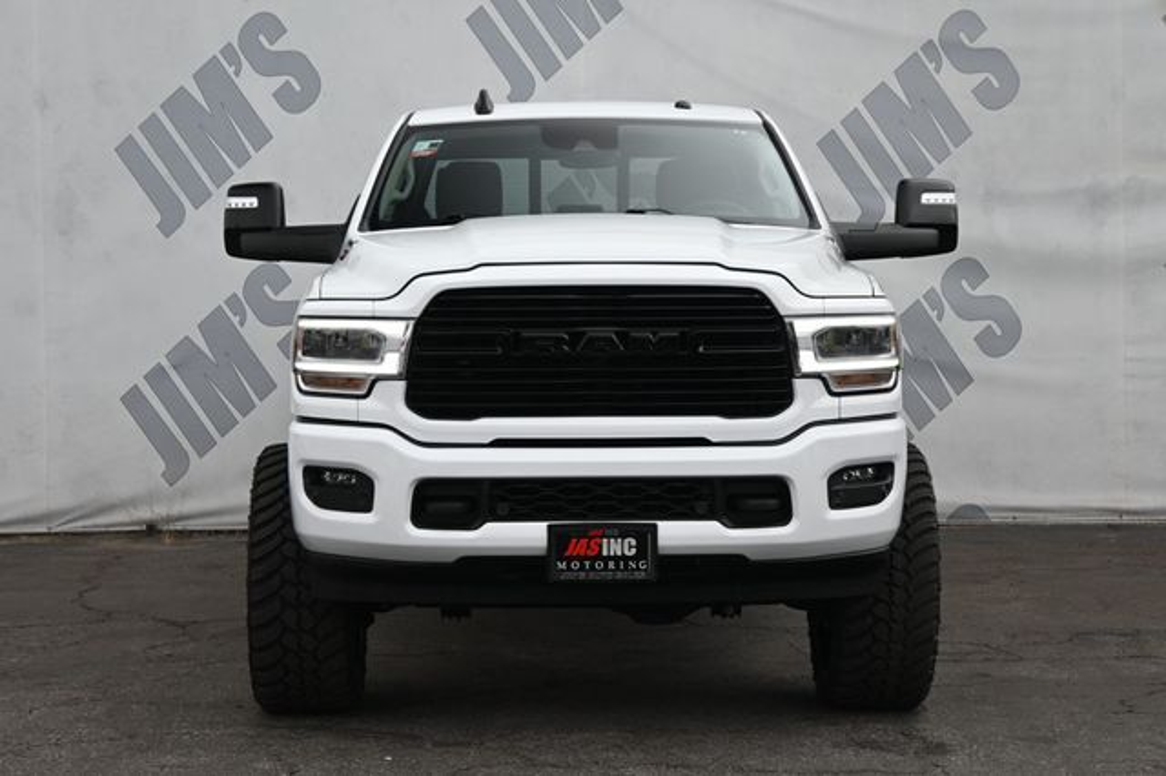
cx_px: 583
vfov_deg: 18.2
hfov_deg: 27.0
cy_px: 388
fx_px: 2428
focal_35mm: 75
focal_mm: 50
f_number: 6.3
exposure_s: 1/250
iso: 220
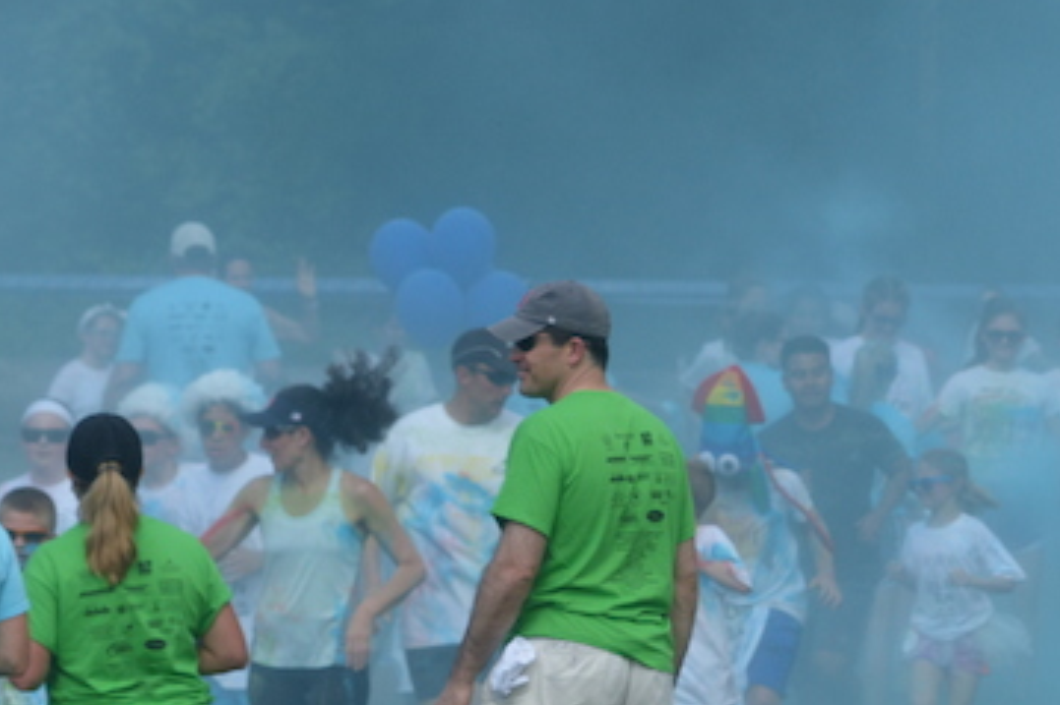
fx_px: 17511
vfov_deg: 2.3
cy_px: 563
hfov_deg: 3.5
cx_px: 536
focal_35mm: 595
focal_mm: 69.3
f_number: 4
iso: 100
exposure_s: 1/320
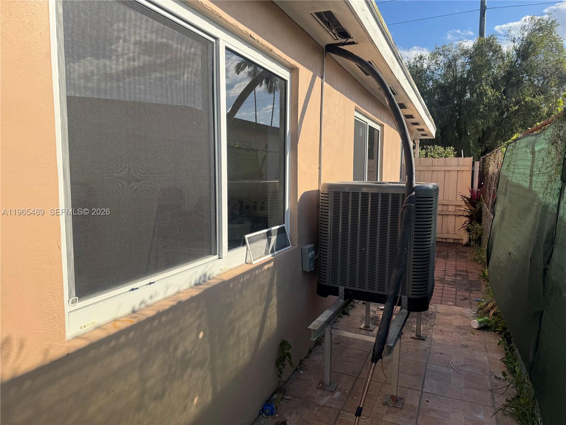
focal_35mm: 24
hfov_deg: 71.6
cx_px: 283
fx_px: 392
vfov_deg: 56.8
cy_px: 212
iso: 80
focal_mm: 6.76
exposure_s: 1/4310
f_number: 1.78
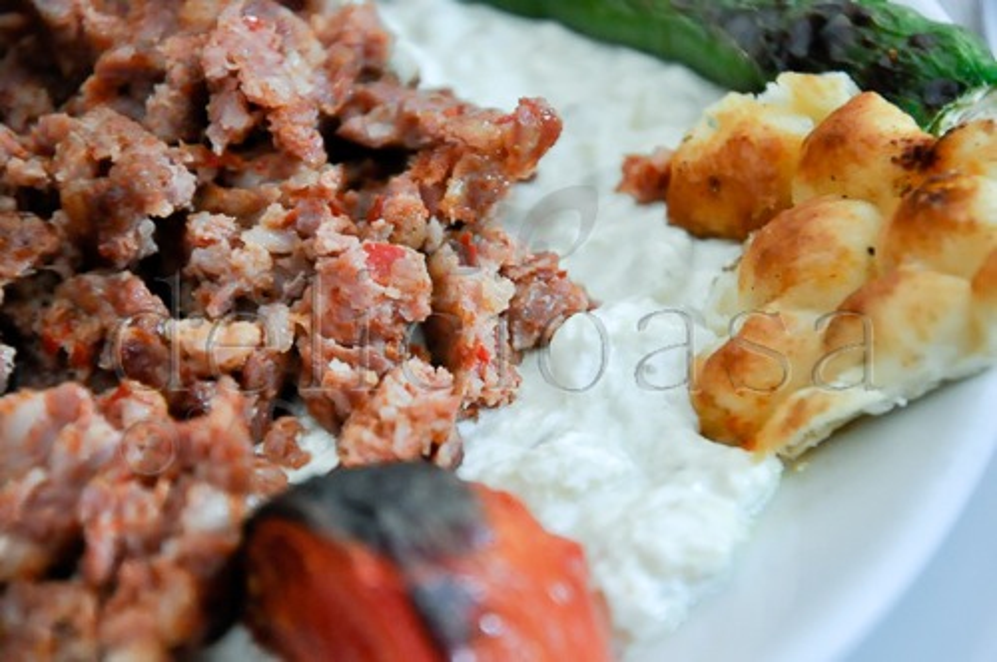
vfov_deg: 8.7
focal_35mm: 158
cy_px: 331
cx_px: 498
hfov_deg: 13.1
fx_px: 4356
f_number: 5.6
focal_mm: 105
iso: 1600
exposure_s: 1/25
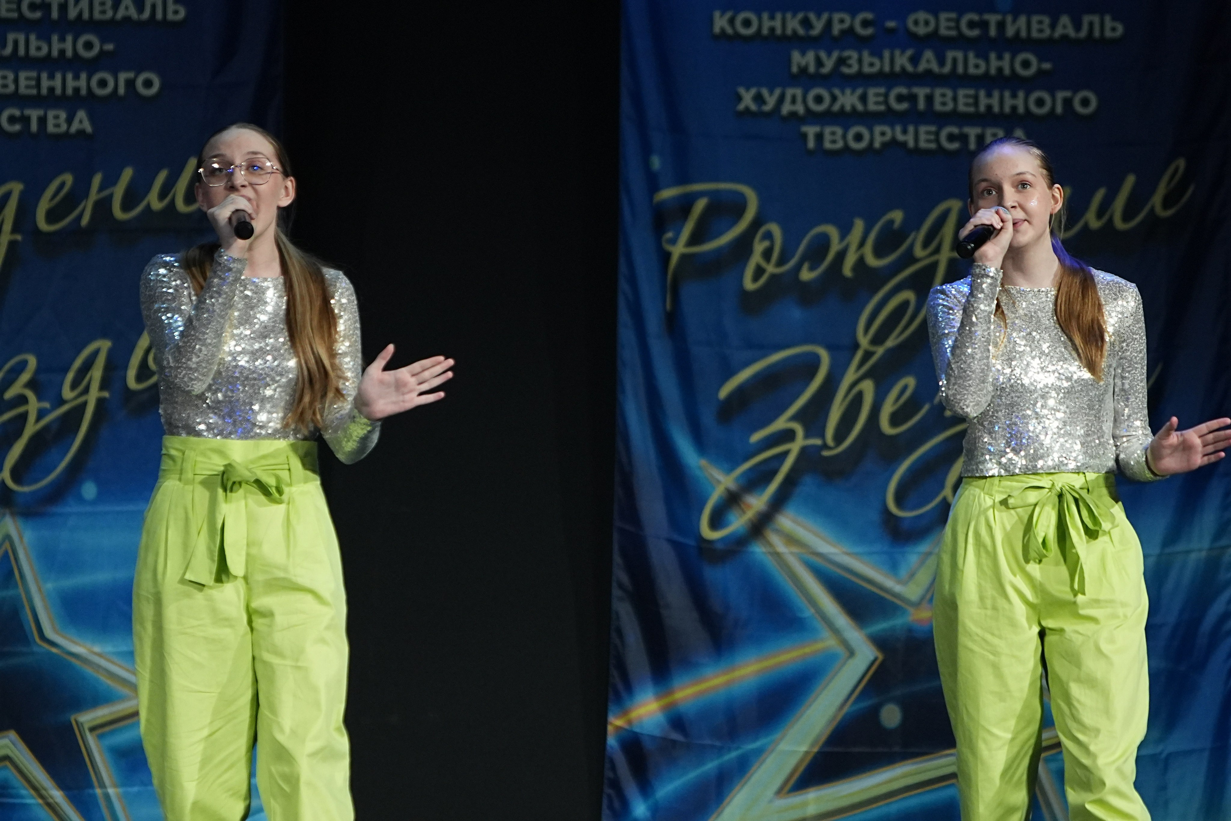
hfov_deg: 7.2
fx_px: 9745
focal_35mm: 285
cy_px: 410
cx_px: 616
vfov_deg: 4.8
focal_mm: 190
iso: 2500
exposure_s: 1/500
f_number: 2.8
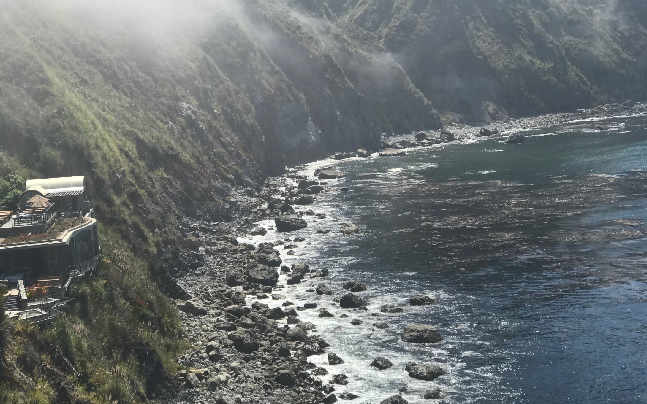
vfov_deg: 18.3
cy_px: 157
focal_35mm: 71
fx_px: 1252
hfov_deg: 28.9
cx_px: 277
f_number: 2.8
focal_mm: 6.6
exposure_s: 1/1212
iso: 20
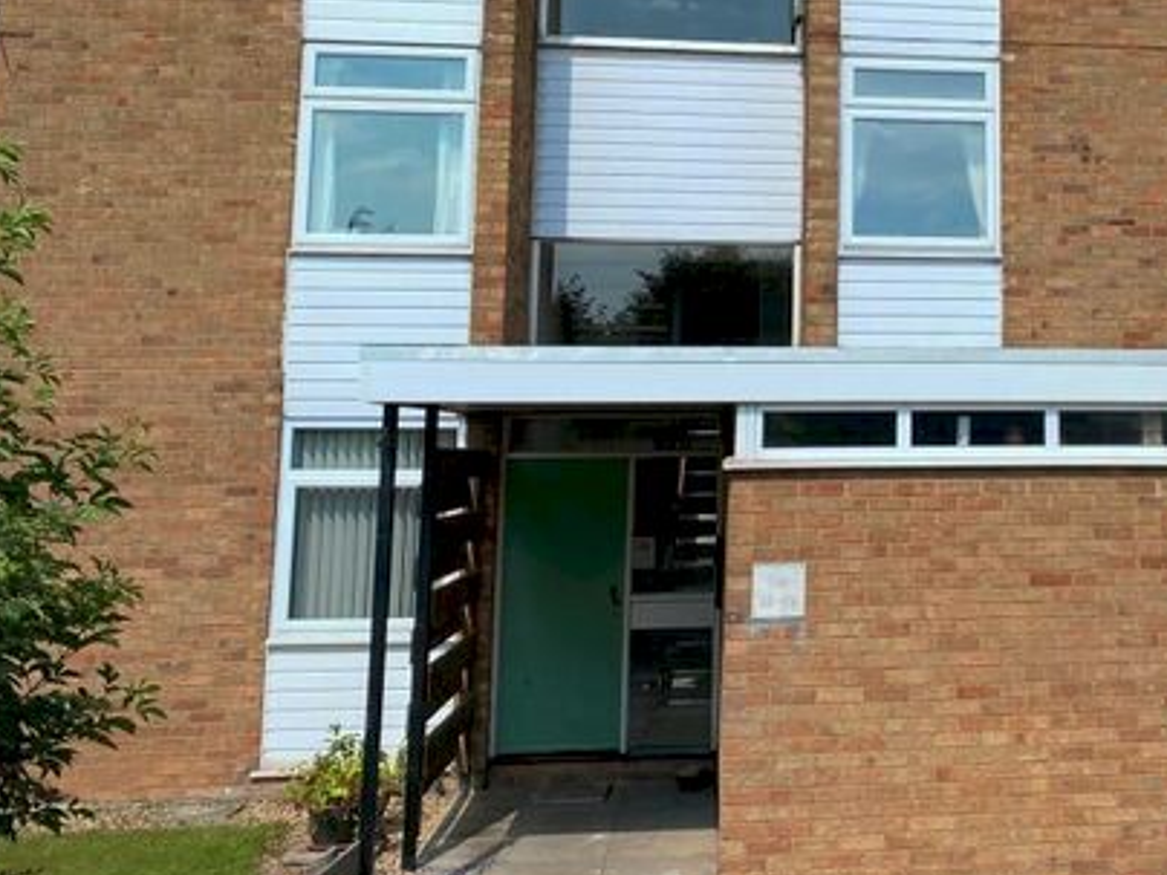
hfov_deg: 40.0
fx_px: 1517
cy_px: 241
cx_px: 971
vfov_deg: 31.7
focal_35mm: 45
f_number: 1.8
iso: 32
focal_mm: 4.25
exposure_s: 1/4808
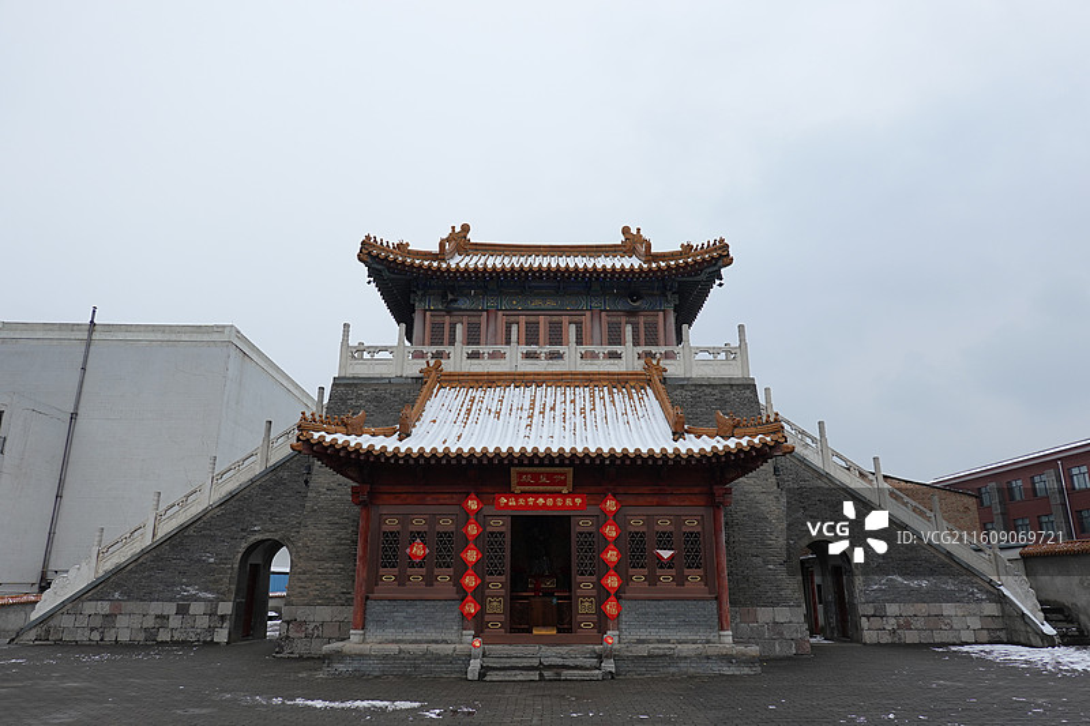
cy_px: 363
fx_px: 726
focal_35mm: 24
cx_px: 545
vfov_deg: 53.1
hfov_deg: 73.8
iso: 125
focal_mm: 9.03
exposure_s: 1/640
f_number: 4
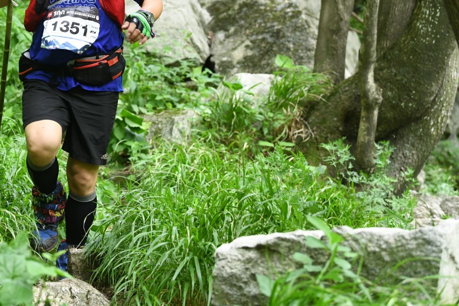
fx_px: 1594
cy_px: 61
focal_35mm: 125
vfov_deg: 10.9
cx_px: 89
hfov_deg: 16.3
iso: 1600
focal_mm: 70
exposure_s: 1/400
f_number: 3.5
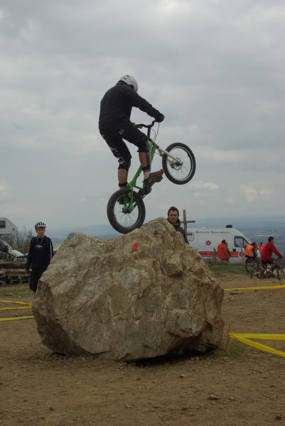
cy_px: 213
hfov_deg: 22.7
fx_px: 711
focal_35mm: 60
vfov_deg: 33.4
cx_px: 142
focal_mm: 40
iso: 100
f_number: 8
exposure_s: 1/250
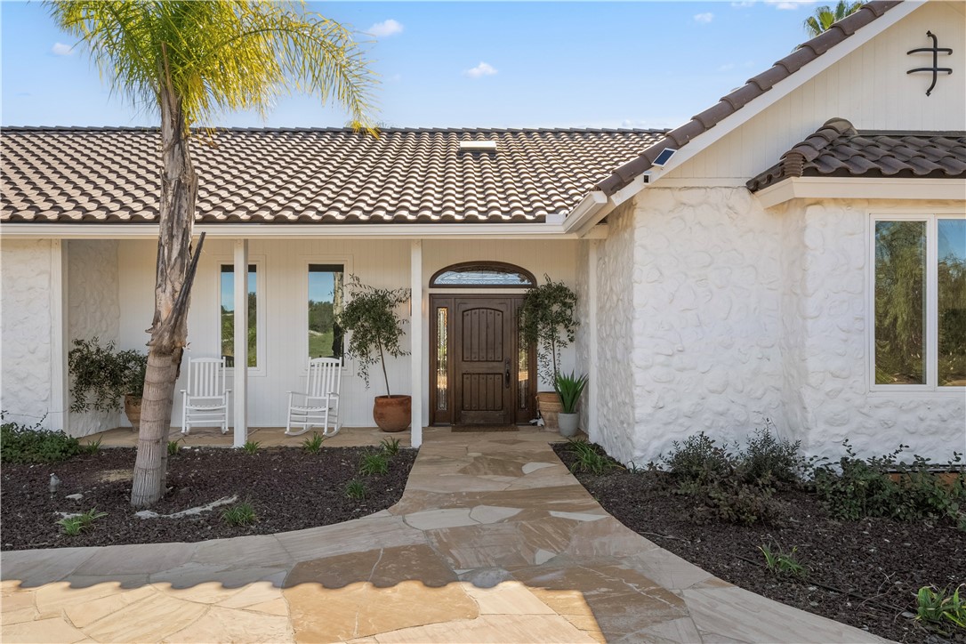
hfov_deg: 81.2
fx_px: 563
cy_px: 322
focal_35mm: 21
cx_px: 483
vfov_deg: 59.5
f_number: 11
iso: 800
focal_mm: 21
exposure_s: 1/400
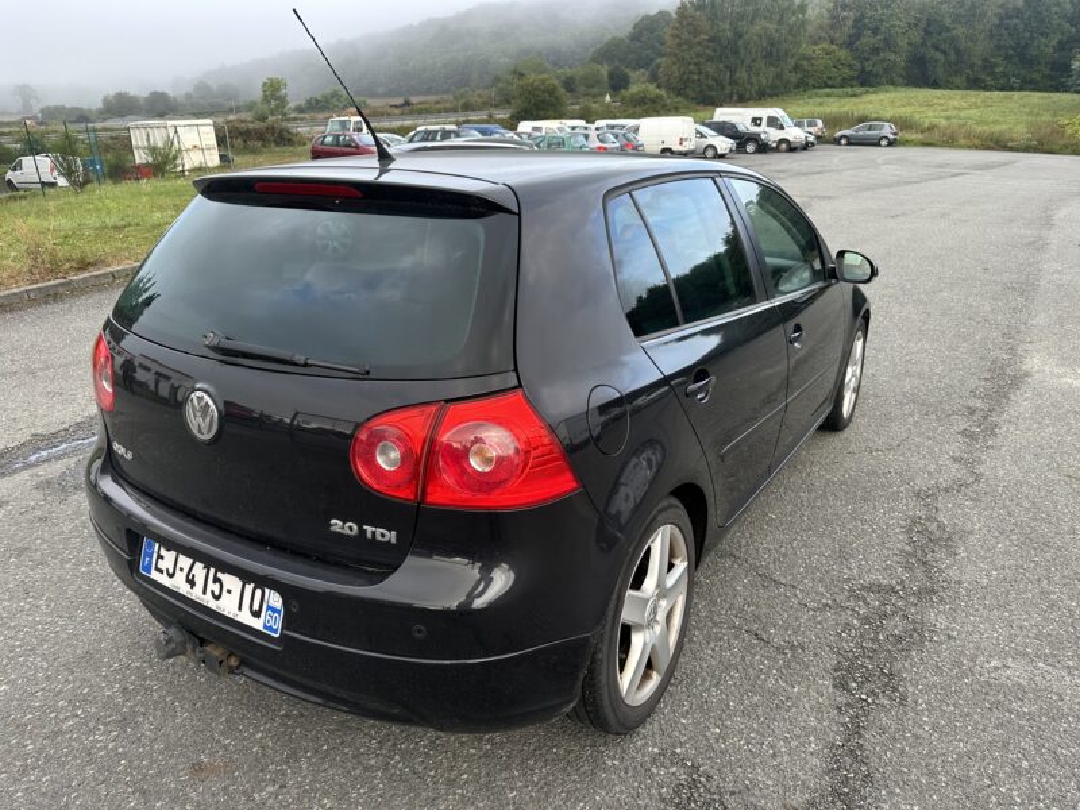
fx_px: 749
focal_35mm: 24
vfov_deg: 56.8
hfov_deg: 71.6
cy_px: 405
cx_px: 540
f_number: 1.78
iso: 80
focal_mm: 6.86
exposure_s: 1/297
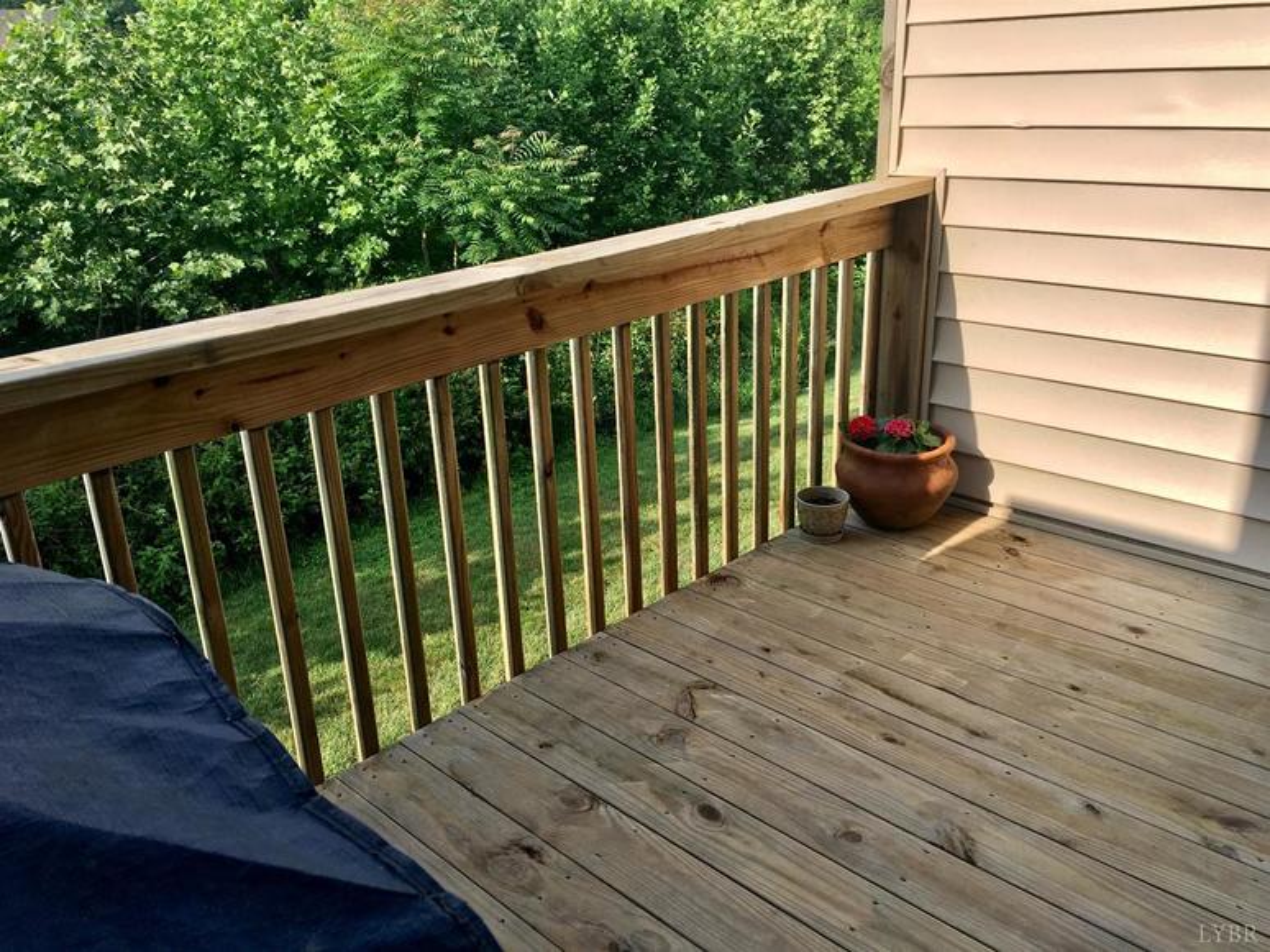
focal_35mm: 29
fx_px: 1064
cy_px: 476
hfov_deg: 61.7
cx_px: 635
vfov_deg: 48.2
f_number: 2.2
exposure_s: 1/718
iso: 25
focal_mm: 4.15
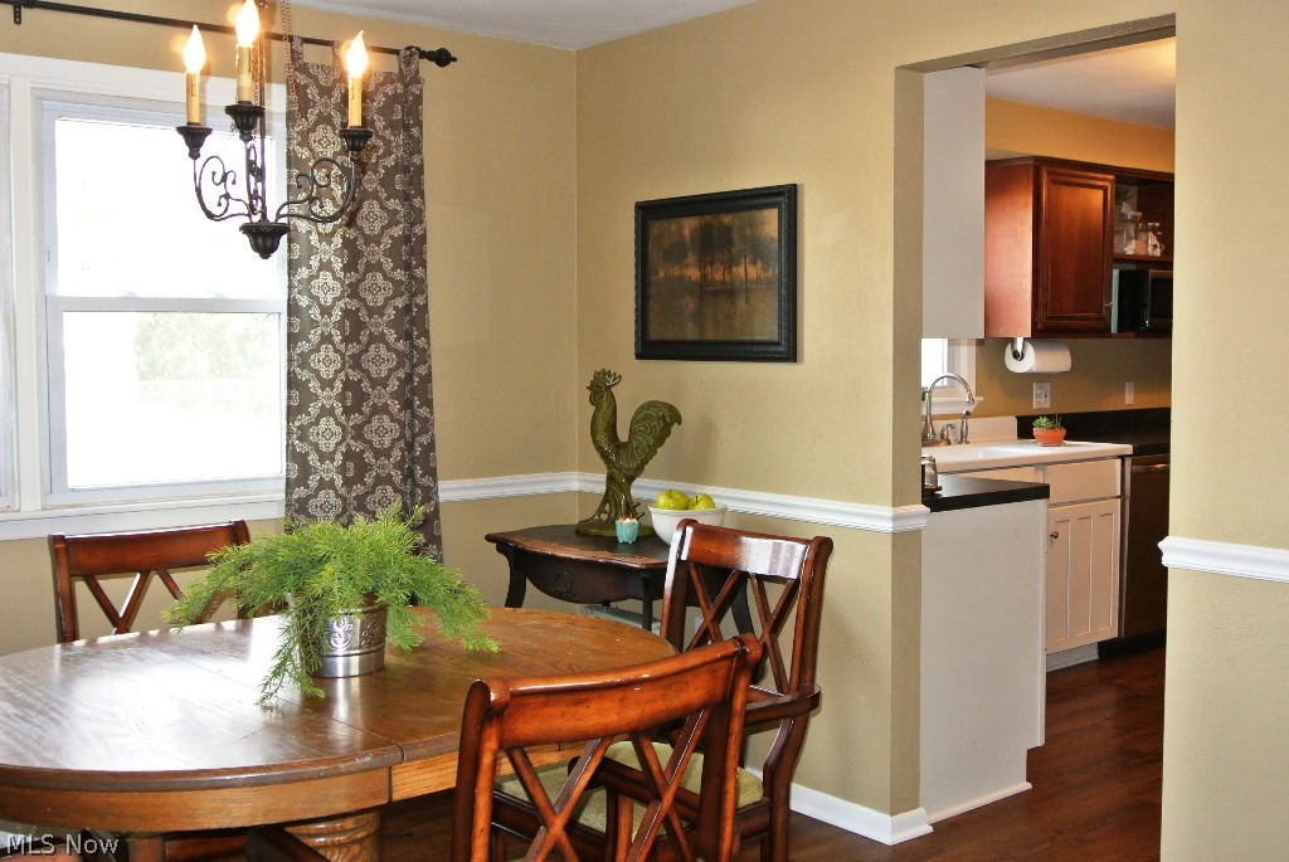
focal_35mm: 39
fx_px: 1398
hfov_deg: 49.5
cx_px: 644
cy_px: 431
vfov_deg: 34.3
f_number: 4
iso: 560
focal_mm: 14.5
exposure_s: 1/60
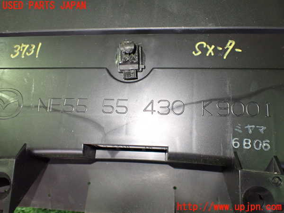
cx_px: 142
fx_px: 246
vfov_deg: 46.8
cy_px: 106
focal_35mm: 30
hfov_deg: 60.0
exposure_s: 1/60
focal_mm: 5.4
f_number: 2.3
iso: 800
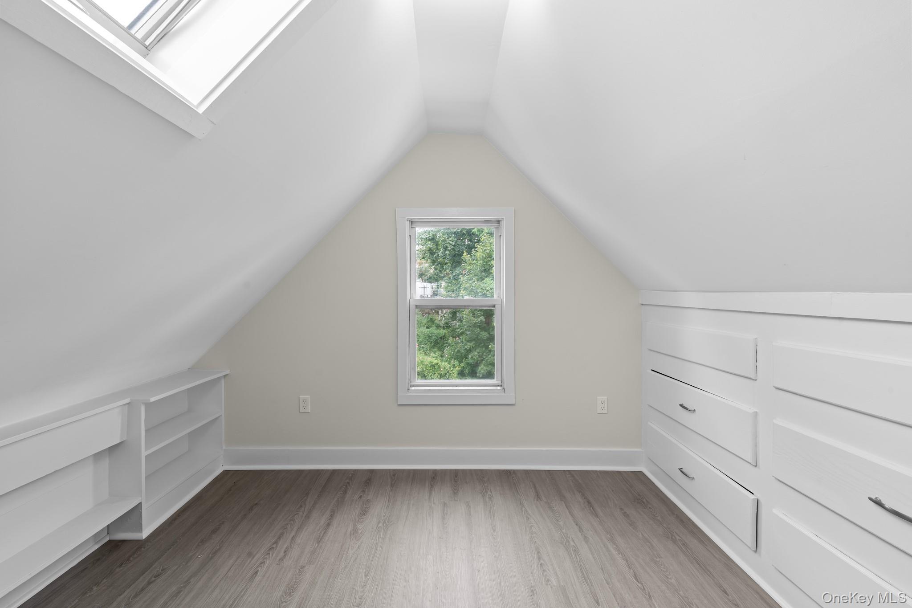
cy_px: 304
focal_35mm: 14
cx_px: 456
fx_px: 355
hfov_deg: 104.3
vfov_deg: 81.2
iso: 200
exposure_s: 1/5
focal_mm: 14
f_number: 10
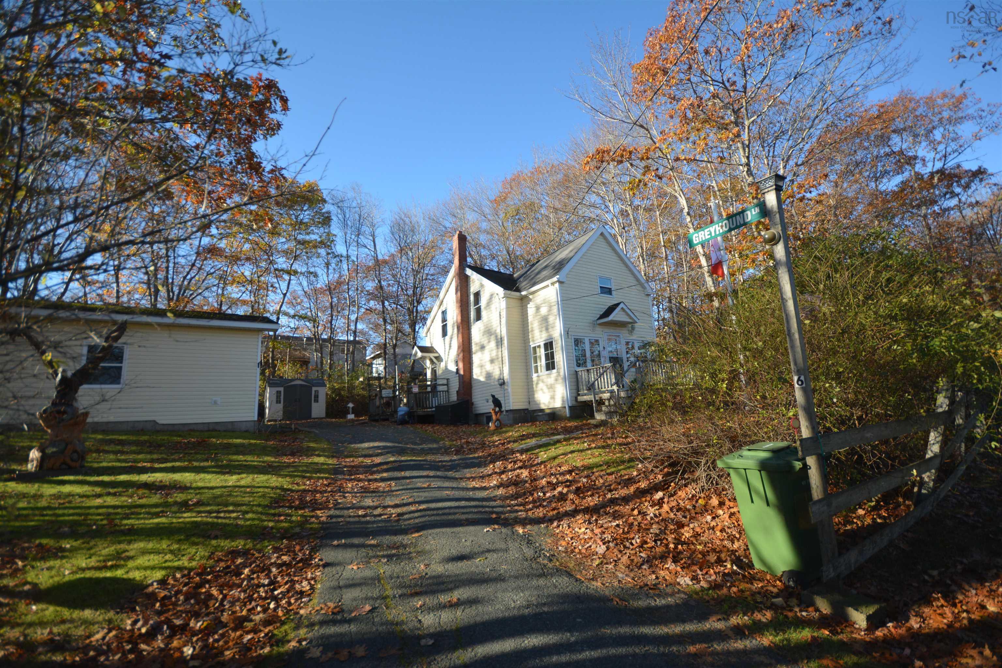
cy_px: 334
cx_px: 501
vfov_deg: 77.3
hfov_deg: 100.4
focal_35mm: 15
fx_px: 417
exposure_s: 1/1000
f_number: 4
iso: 400
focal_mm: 10
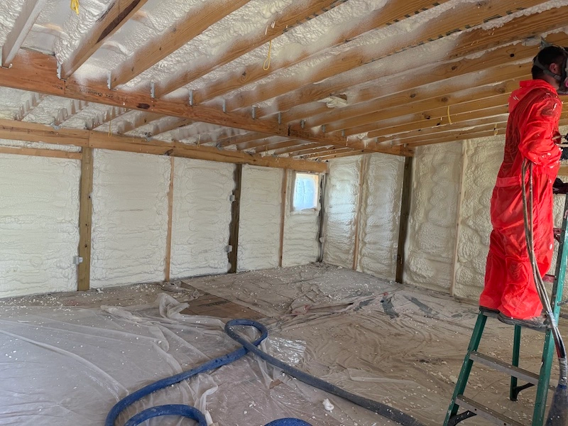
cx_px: 284
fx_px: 394
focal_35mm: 24
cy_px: 213
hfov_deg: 71.6
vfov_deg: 56.8
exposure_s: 1/75
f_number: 1.78
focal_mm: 6.76
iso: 200
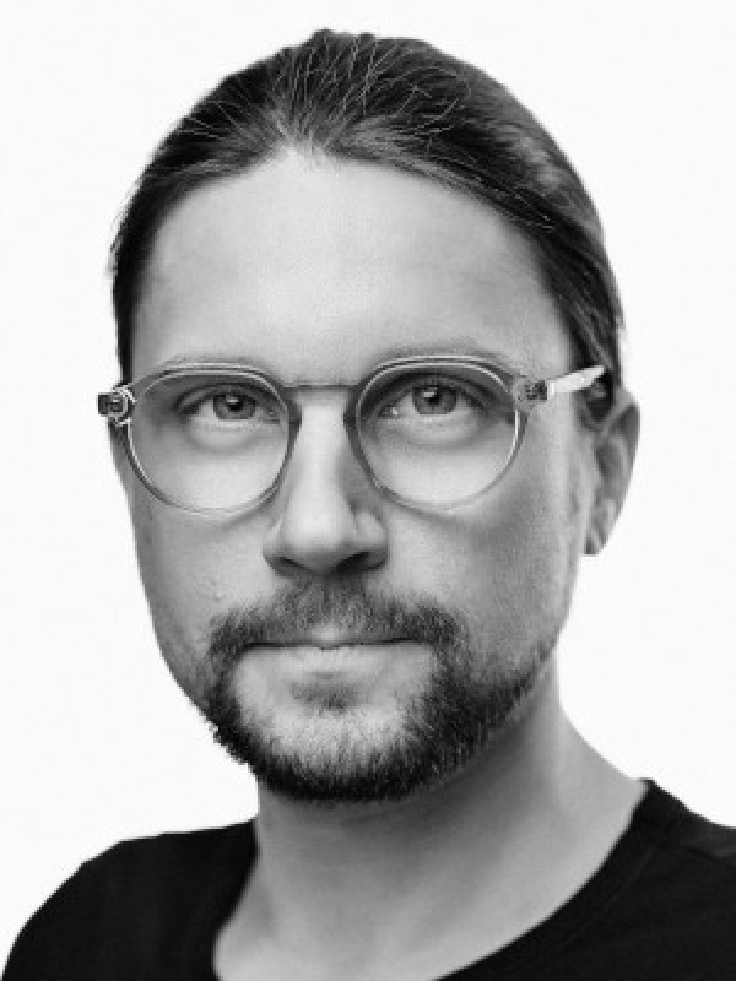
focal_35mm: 87
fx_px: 2466
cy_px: 490
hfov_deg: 17.0
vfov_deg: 22.5
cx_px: 368
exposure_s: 1/125
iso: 200
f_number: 3.6
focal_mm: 110
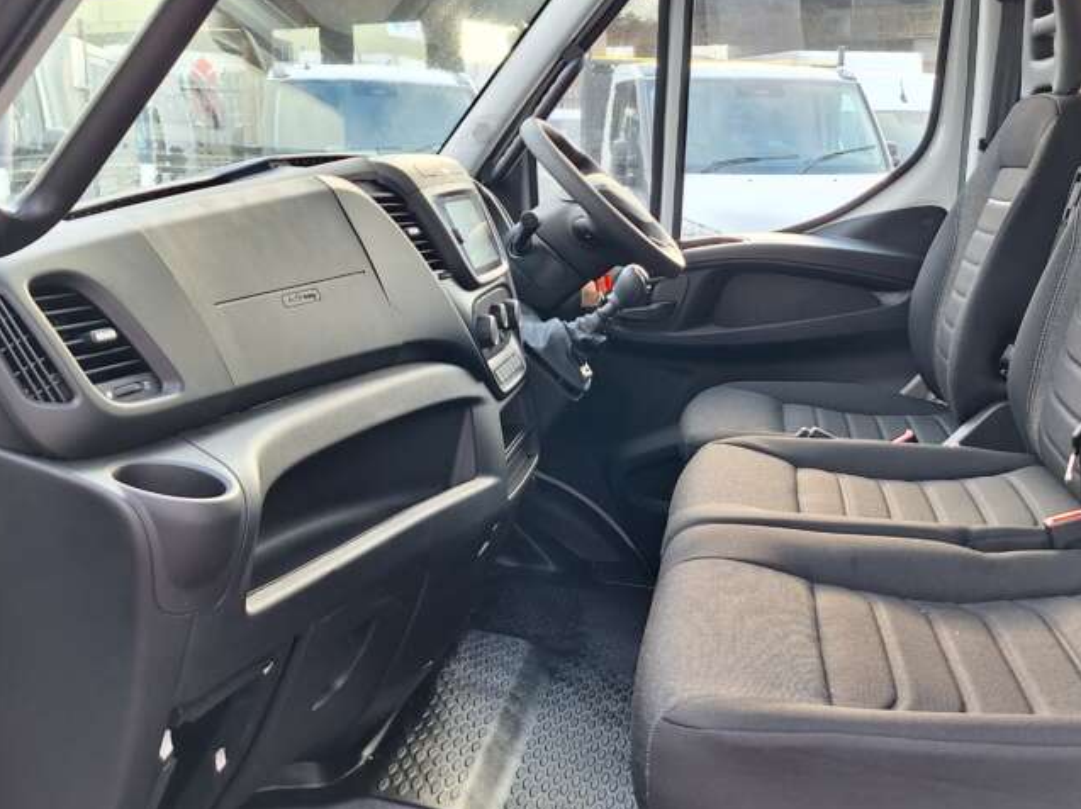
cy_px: 385
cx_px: 660
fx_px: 1155
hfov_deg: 49.8
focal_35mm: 37
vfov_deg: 38.6
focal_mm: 5.54
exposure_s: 1/100
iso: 50
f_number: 1.8
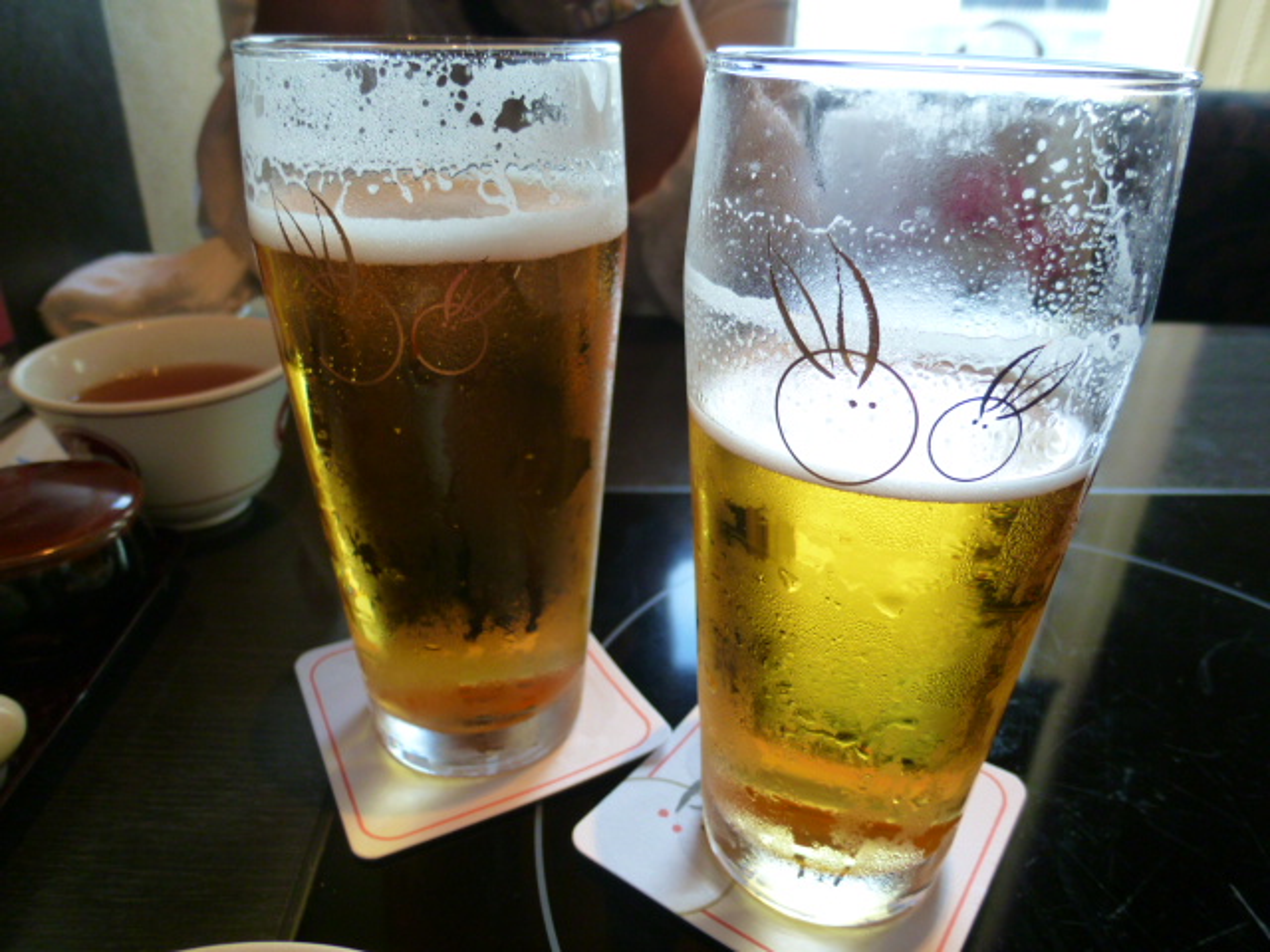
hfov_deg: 71.6
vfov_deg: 56.8
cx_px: 635
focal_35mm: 24
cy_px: 476
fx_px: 881
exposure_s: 1/80
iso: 125
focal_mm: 4.3
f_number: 2.2
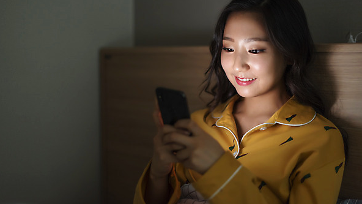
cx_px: 179
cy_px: 88
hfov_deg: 39.2
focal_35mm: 53
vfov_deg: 22.6
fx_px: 509
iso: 1000
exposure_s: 1/100
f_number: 1.4
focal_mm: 50
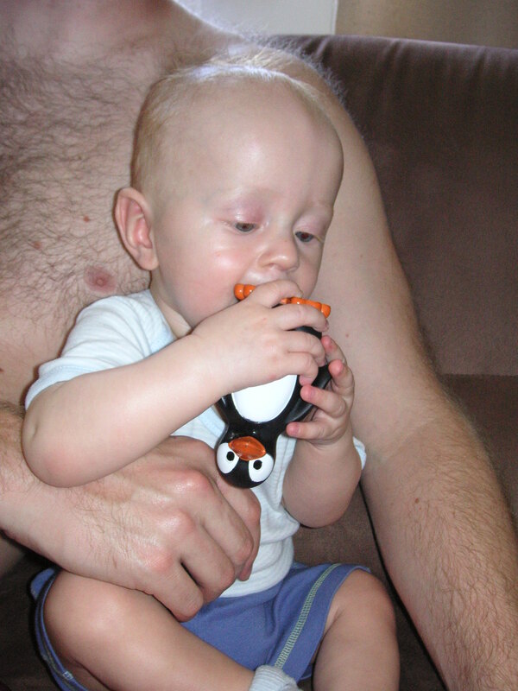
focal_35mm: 41
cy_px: 346
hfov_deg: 35.1
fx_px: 818
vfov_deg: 45.8
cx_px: 259
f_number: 3
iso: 160
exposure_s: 1/45
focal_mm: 6.9
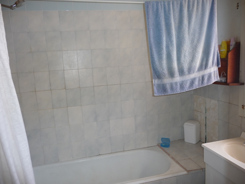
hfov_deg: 63.4
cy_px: 92
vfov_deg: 49.7
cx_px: 122
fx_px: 198
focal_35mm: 28
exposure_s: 1/30
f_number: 3.3
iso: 100
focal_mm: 4.7
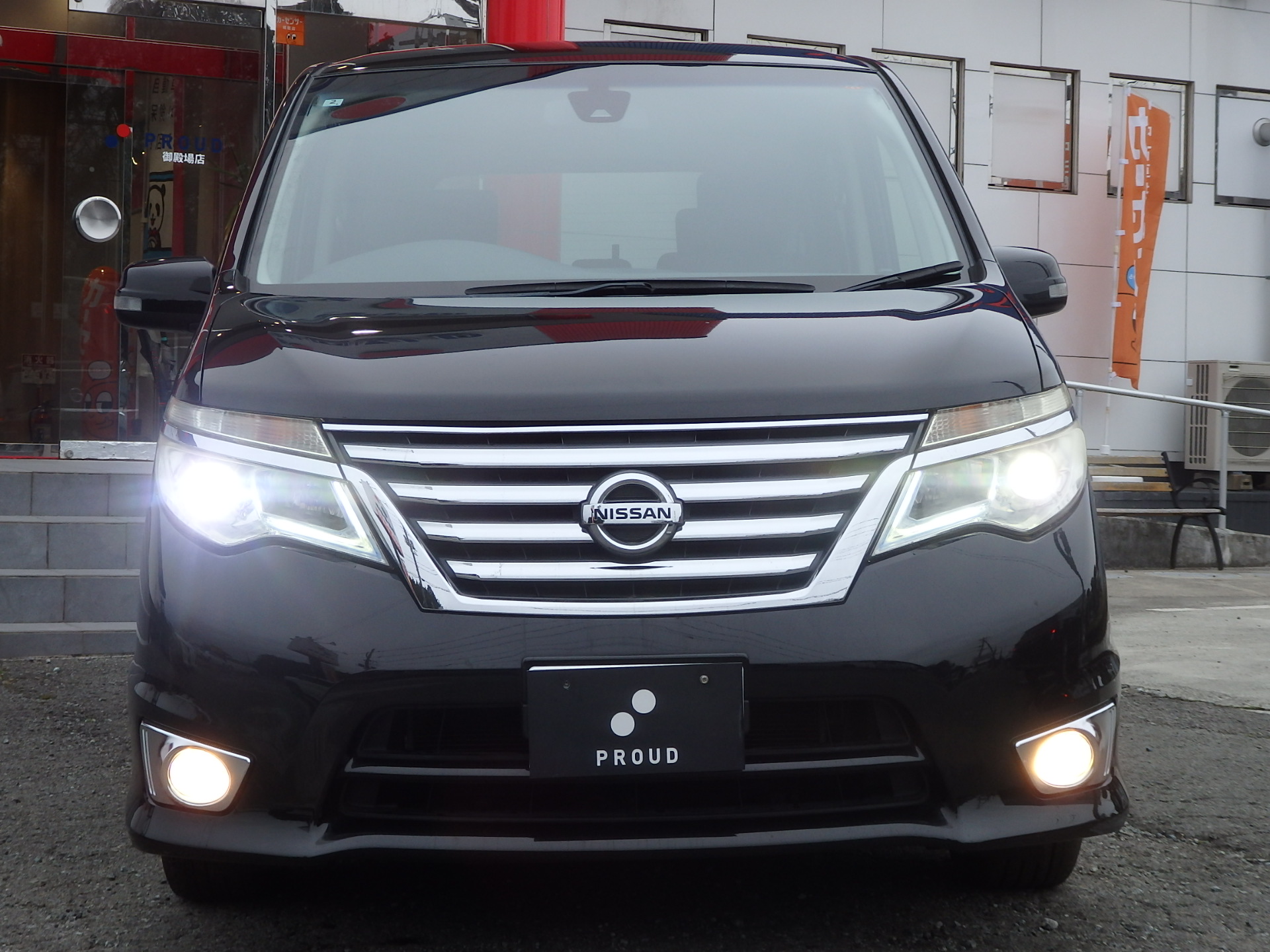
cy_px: 476
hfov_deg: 29.4
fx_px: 2421
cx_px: 635
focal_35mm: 66
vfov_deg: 22.3
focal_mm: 11.9
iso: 125
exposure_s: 1/200
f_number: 4.4
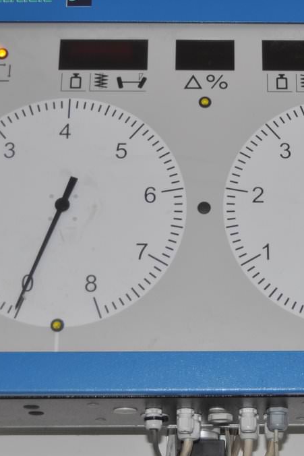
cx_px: 230
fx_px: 1113
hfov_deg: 15.5
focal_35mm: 88
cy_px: 188
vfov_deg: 23.1
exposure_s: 1/80
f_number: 4.2
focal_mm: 31
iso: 200
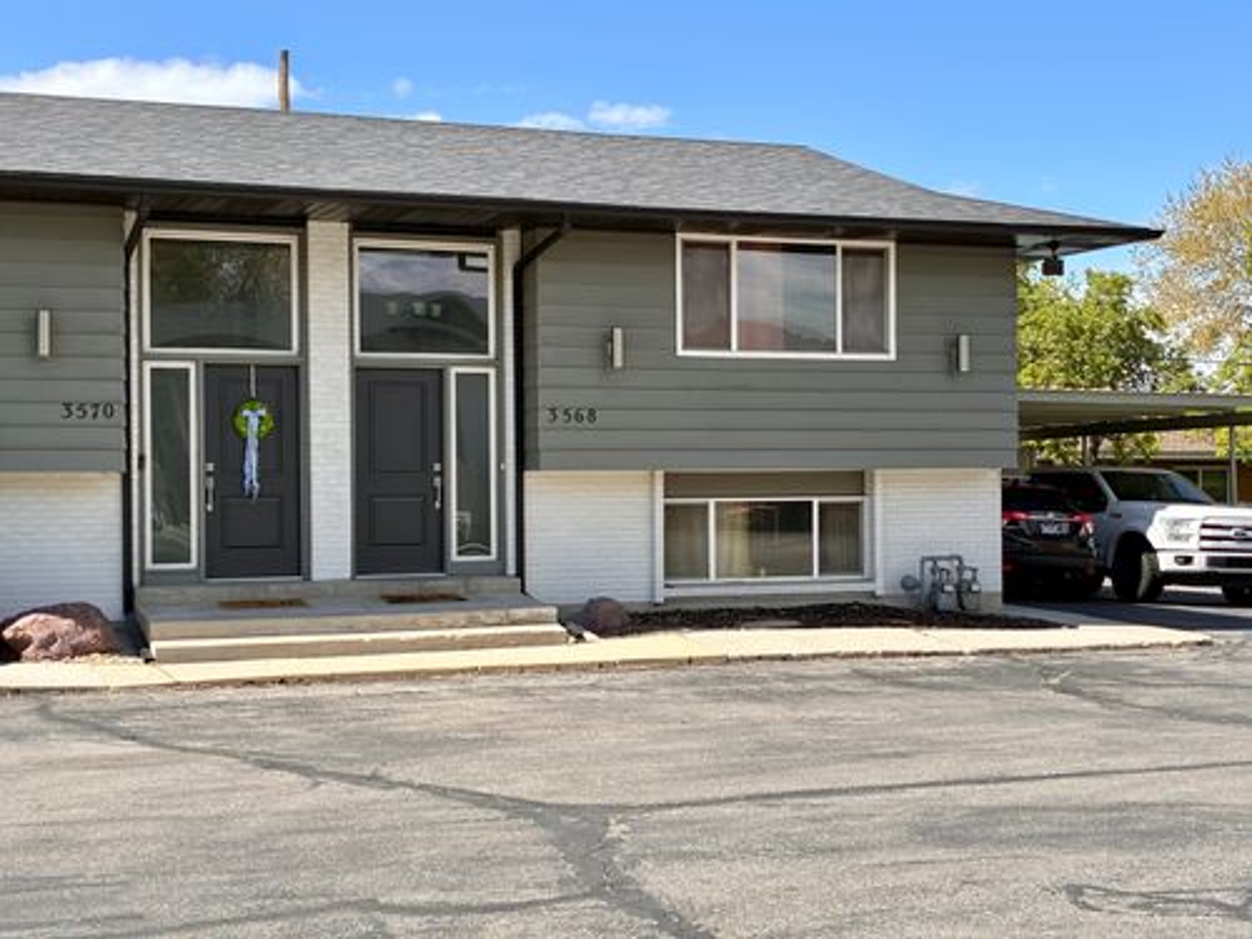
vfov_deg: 28.0
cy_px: 470
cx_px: 626
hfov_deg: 36.8
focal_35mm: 52
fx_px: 1881
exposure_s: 1/1082
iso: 20
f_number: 1.64
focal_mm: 4.2
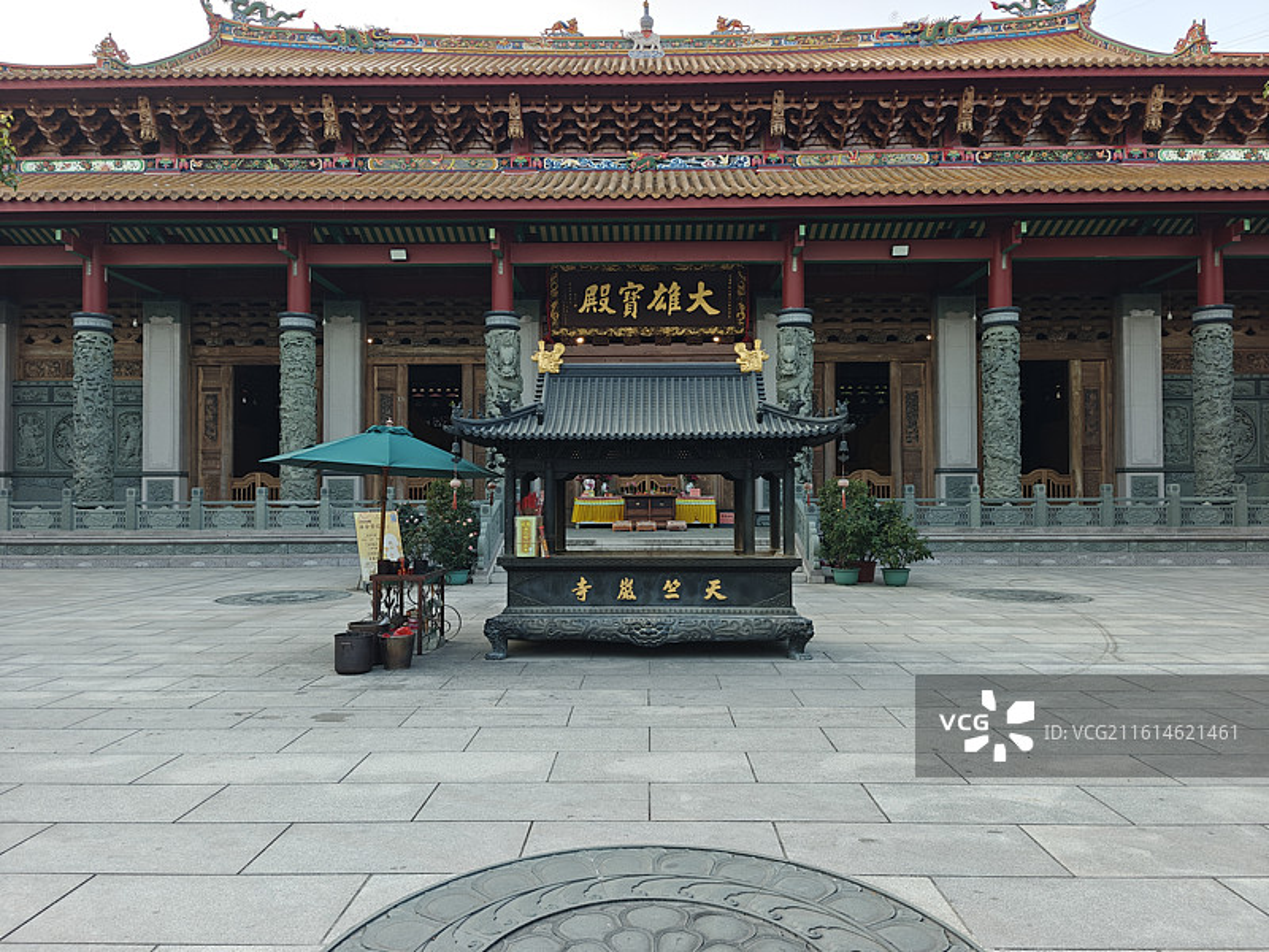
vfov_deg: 58.9
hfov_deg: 73.9
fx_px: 843
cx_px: 634
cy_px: 476
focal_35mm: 23
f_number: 1.6
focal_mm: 6.06
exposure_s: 1/631
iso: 50
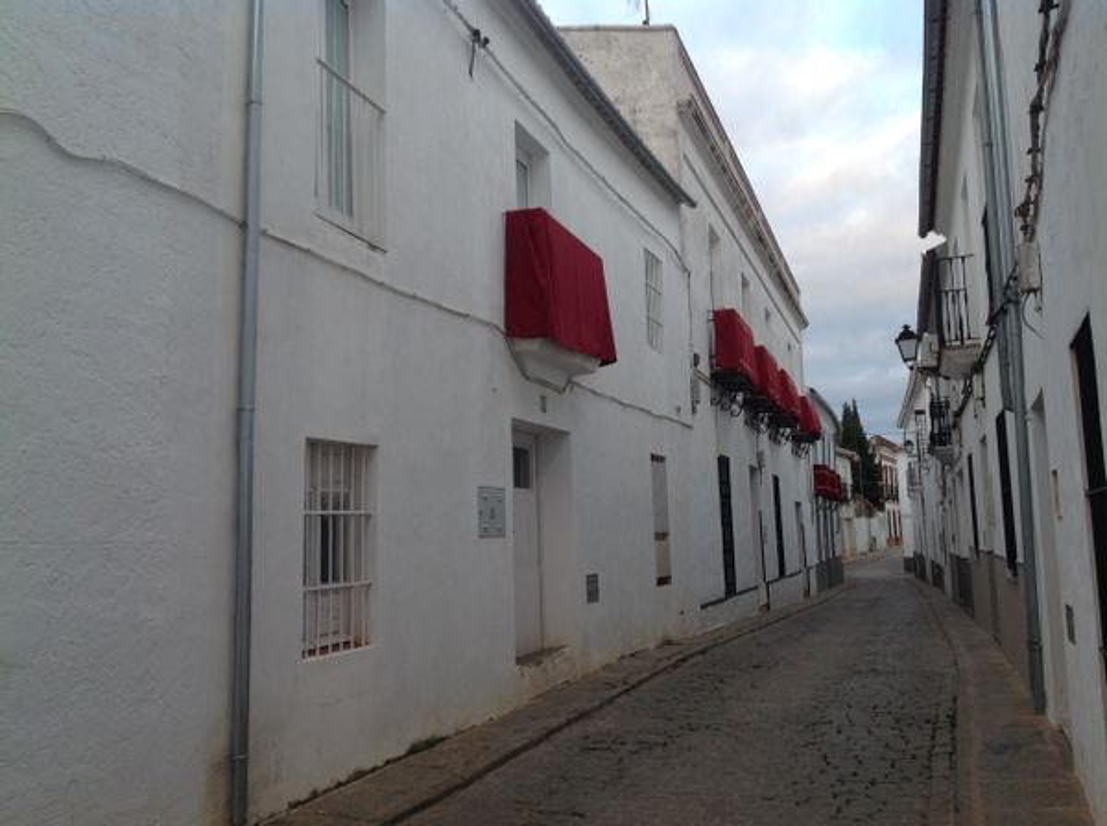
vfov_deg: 40.6
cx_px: 554
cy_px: 413
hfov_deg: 52.7
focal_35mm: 35
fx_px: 1117
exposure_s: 1/120
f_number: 2.4
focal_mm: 4.28
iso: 50
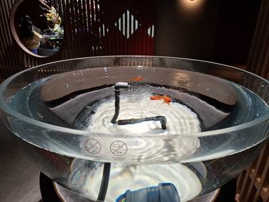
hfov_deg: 73.9
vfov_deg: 58.9
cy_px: 101
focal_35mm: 23
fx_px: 179
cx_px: 134
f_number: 1.8
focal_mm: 5.54
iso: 80
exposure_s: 1/100
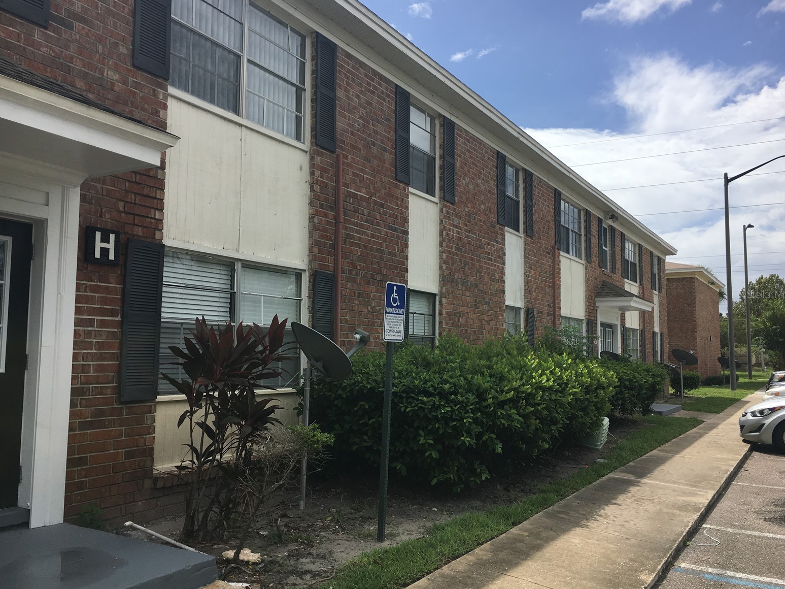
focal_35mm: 30
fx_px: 680
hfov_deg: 60.0
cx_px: 389
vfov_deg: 46.8
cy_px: 294
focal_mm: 4.15
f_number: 2.2
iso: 25
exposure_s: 1/2262
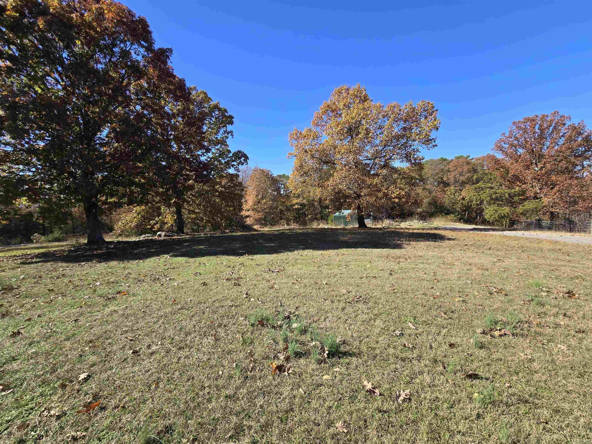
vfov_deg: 89.9
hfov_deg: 106.2
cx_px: 296
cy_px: 222
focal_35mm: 13
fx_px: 222
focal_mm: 2.2
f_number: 2.2
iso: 50
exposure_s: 1/1084
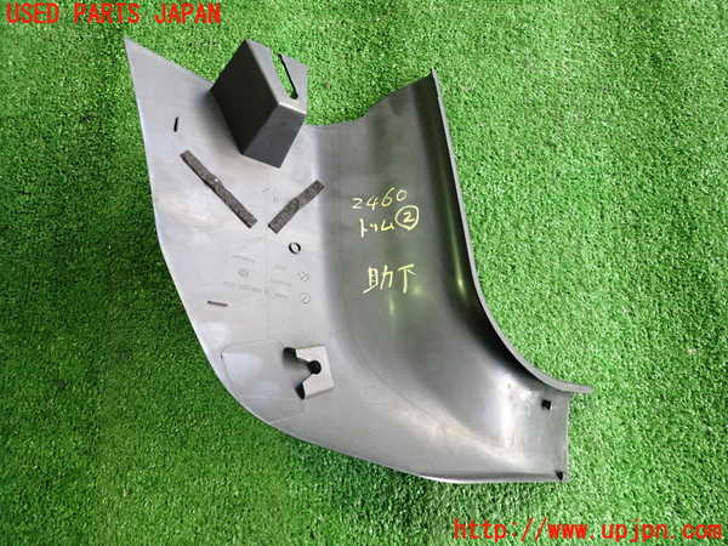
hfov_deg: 69.4
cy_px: 273
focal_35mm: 25
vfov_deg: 54.9
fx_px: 526
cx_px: 364
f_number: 2
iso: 500
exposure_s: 1/80
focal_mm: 4.5
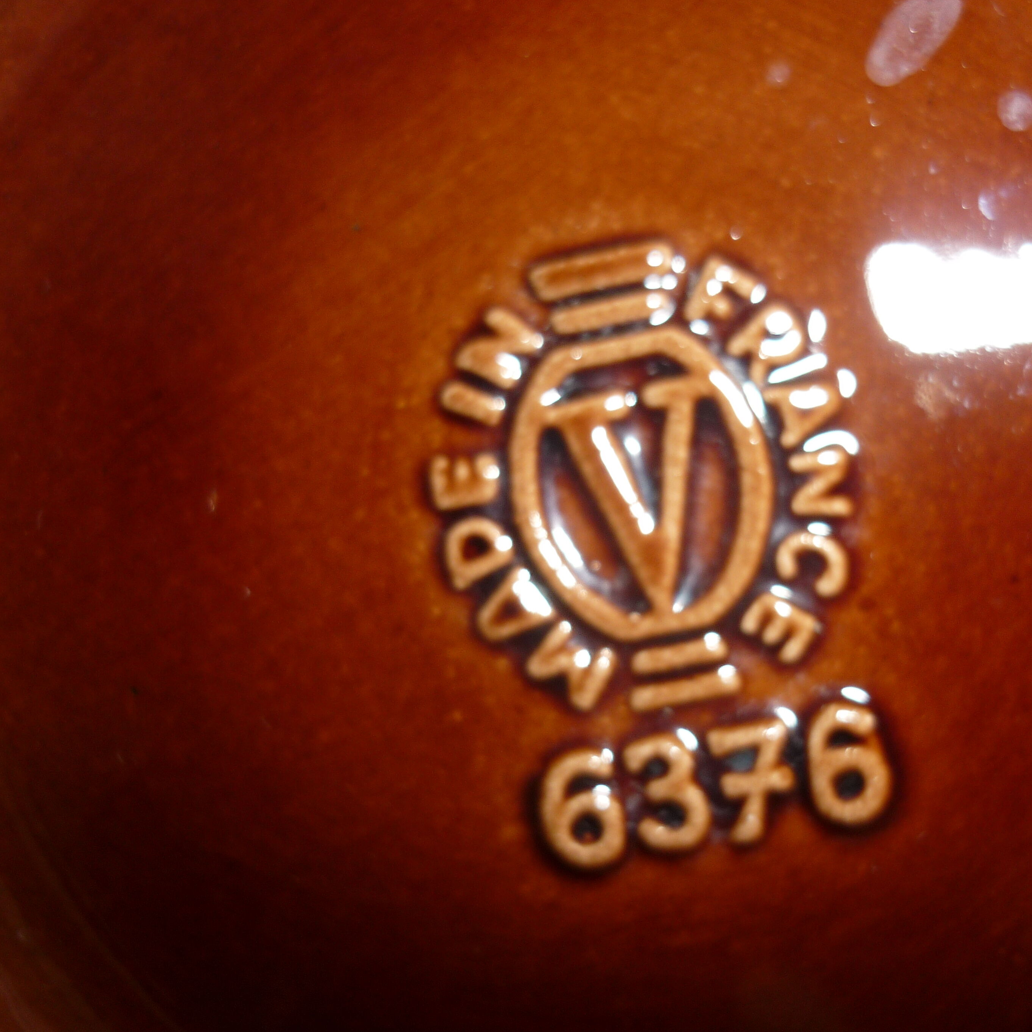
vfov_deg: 42.8
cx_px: 636
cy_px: 517
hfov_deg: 42.6
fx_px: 1315
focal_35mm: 39
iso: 100
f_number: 2.8
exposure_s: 1/60
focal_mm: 5.5
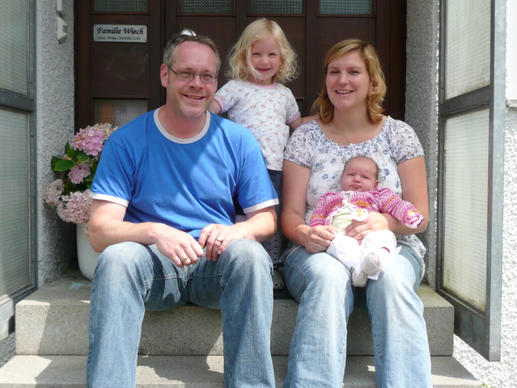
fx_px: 821
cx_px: 258
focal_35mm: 55
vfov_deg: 26.6
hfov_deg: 34.9
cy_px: 194
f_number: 4.3
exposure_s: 1/400
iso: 100
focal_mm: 9.1
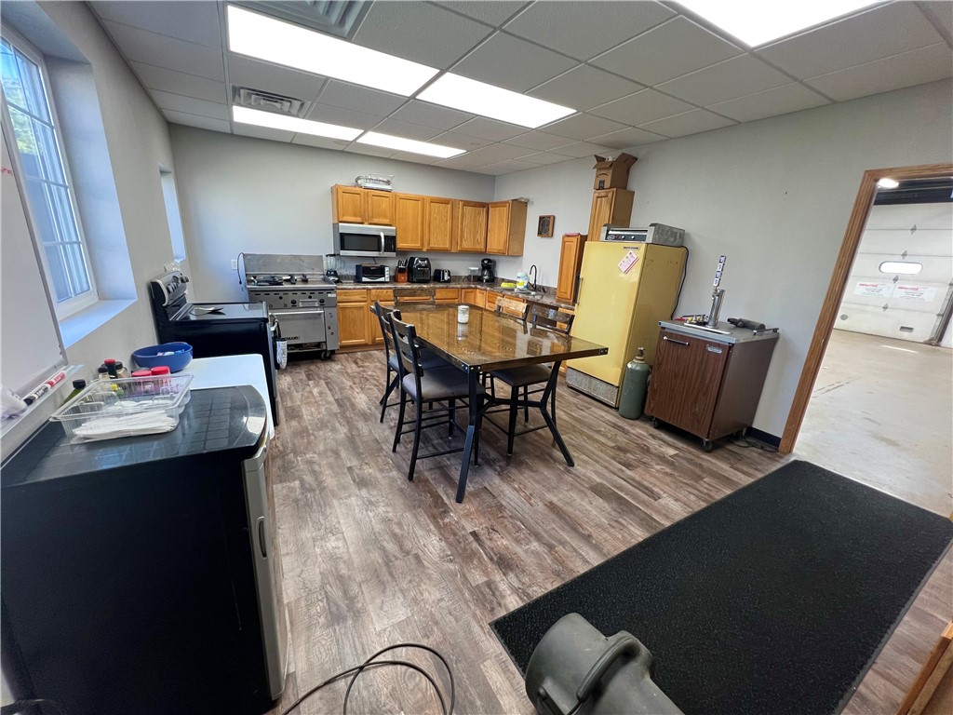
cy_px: 358
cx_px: 476
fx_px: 358
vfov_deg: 89.9
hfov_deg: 106.2
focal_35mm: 13
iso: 200
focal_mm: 1.57
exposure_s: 1/120
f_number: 1.8
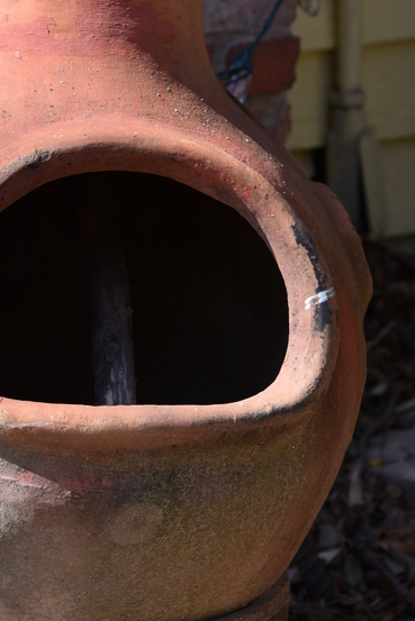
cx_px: 46
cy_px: 188
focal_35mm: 220
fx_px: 3801
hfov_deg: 6.2
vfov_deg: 9.3
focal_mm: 95
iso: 100
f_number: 5.6
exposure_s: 1/200
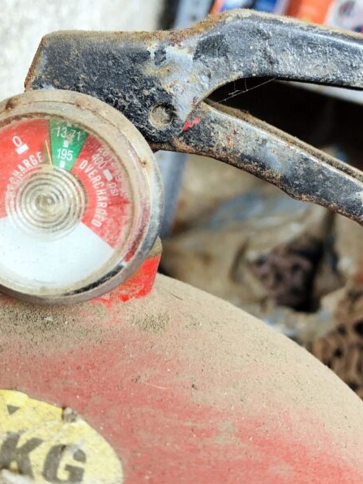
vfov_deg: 39.6
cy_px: 215
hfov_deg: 30.2
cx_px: 203
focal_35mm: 48
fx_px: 671
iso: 25
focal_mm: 3.99
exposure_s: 1/30
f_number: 1.8
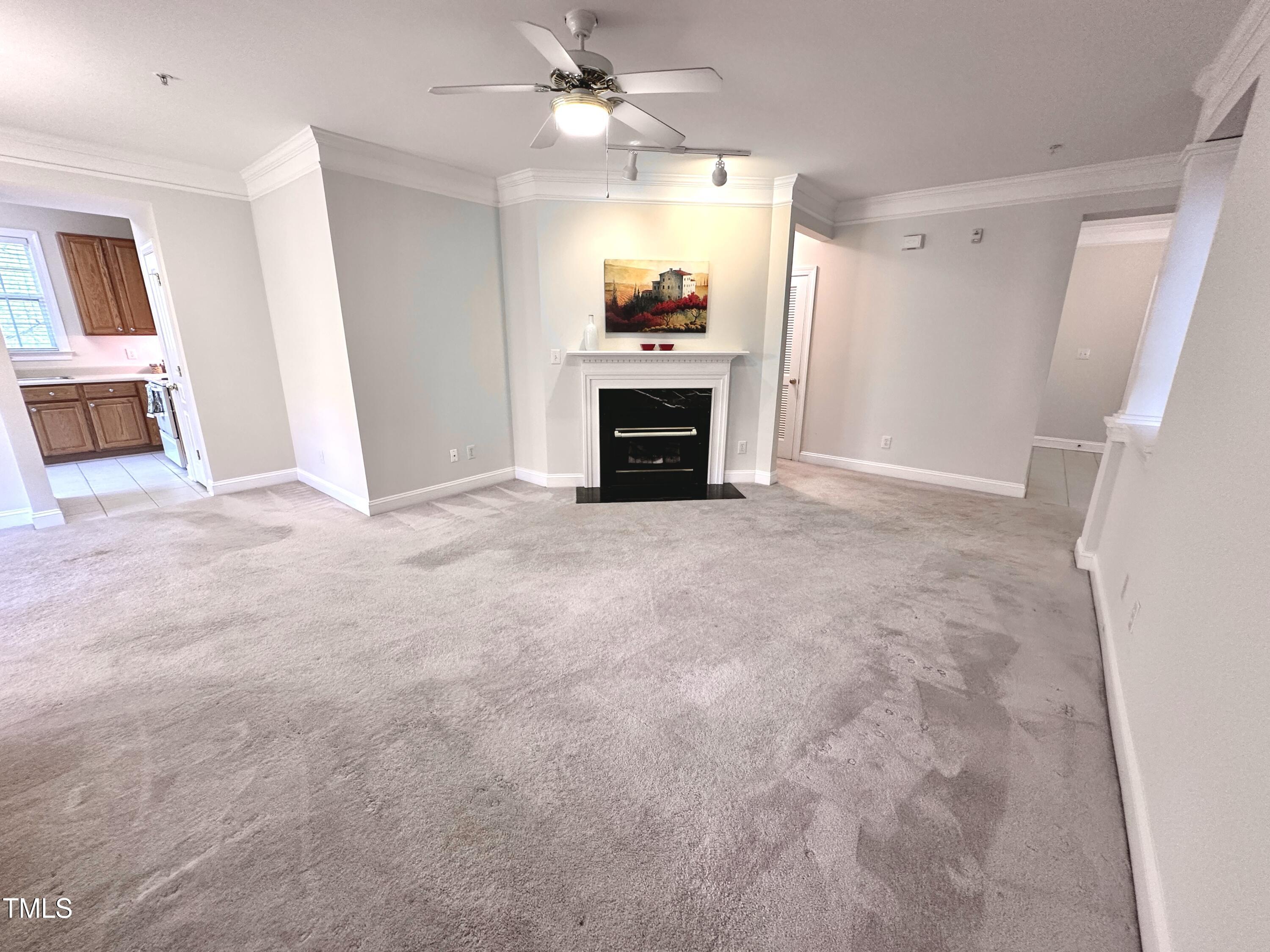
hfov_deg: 102.1
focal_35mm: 14
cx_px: 635
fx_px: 514
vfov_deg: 85.7
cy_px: 476
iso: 200
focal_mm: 2.22
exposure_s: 1/60
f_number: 2.2
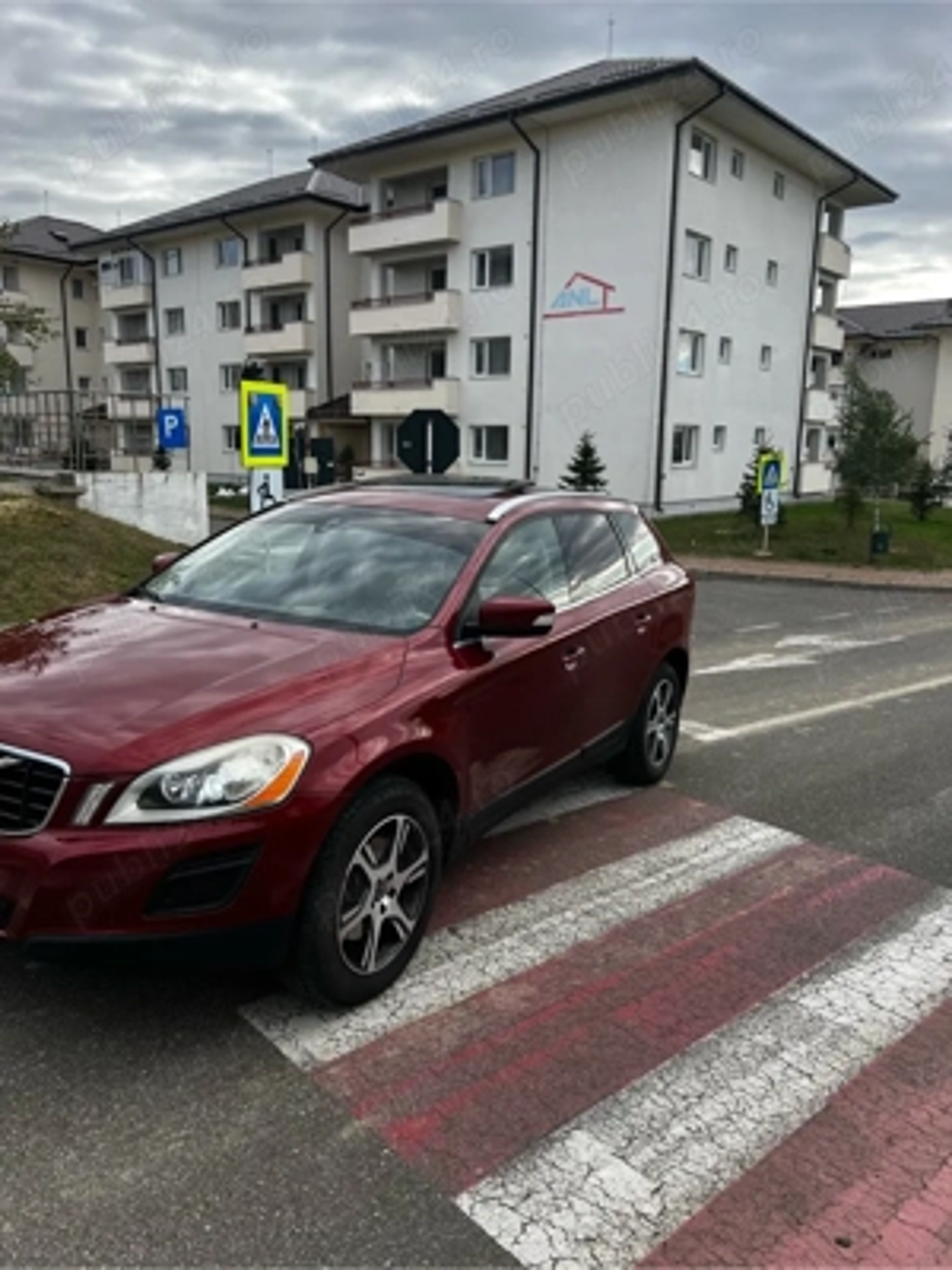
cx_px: 476
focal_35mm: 26
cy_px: 635
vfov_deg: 67.3
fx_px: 953
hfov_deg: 53.1
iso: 50
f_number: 1.5
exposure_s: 1/1326
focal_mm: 5.7
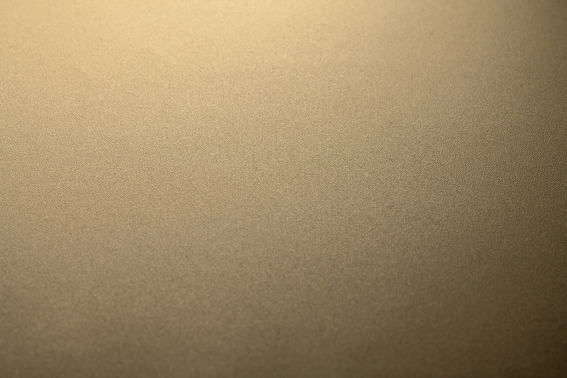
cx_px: 284
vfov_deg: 13.0
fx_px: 1654
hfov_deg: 19.5
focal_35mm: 105
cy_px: 189
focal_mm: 105
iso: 100
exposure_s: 1/125
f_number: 16
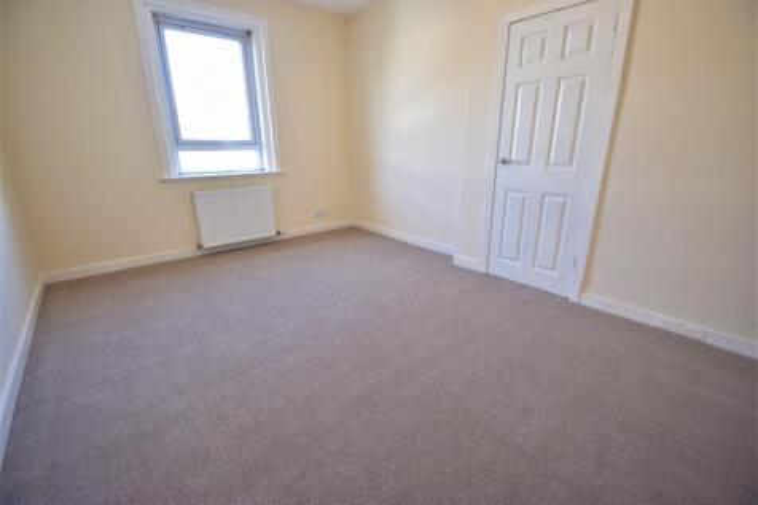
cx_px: 379
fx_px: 316
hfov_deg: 100.4
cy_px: 252
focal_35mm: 15
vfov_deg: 77.3
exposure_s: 1/80
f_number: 4.5
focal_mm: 10
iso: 400
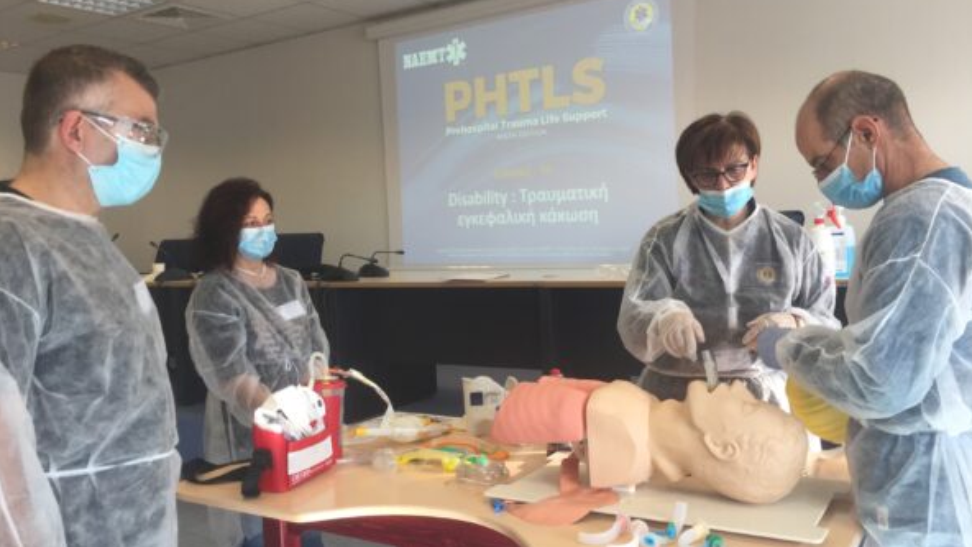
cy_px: 296
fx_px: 825
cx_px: 488
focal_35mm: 32
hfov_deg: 61.0
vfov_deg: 36.7
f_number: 2.2
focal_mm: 4.15
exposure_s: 1/100
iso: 50
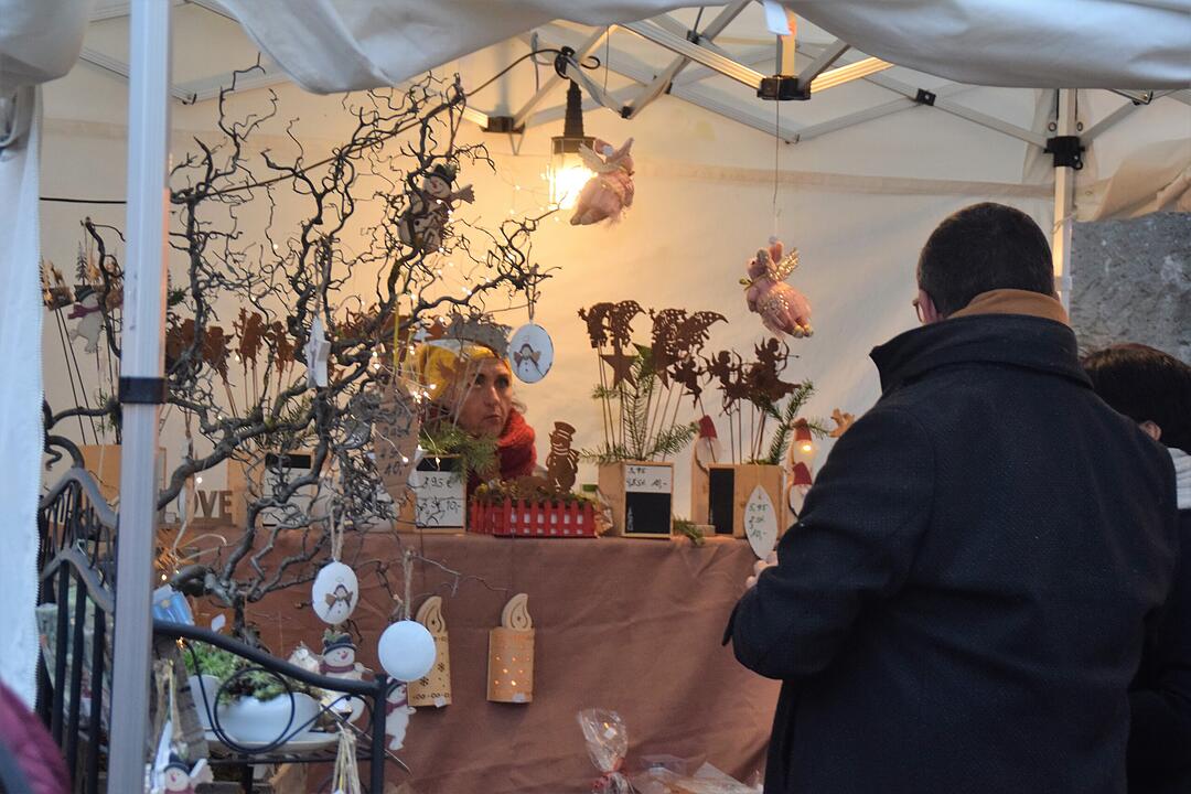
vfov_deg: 16.3
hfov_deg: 24.2
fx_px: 2779
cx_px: 596
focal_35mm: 84
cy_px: 397
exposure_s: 1/100
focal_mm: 56
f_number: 5
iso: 1600
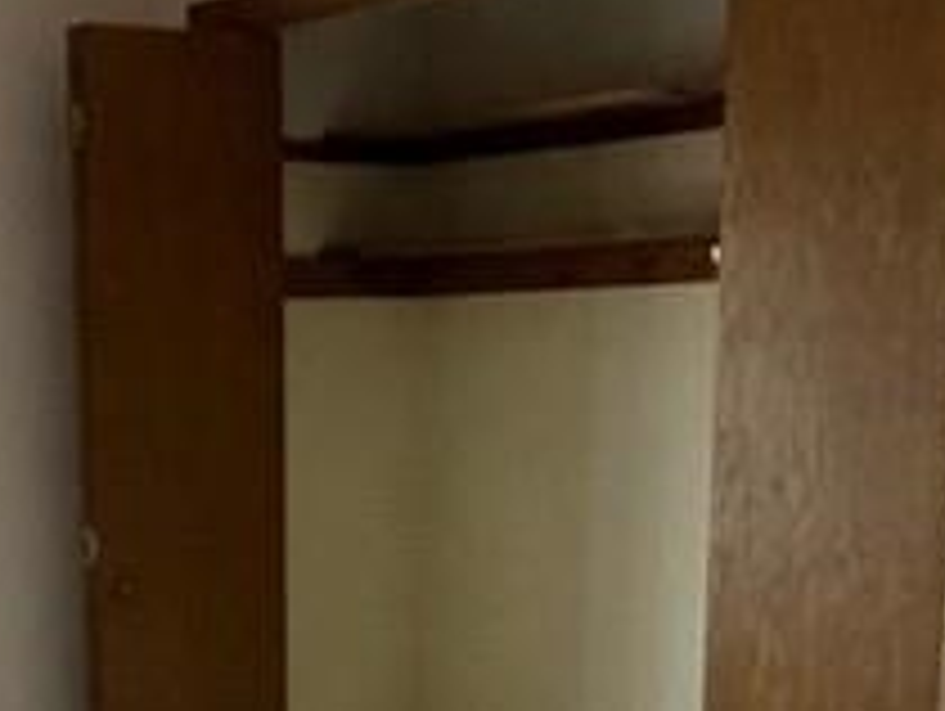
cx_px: 180
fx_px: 2186
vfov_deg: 17.5
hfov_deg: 24.0
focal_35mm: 80
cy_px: 891
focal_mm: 2.22
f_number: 2.2
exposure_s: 1/60
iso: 640
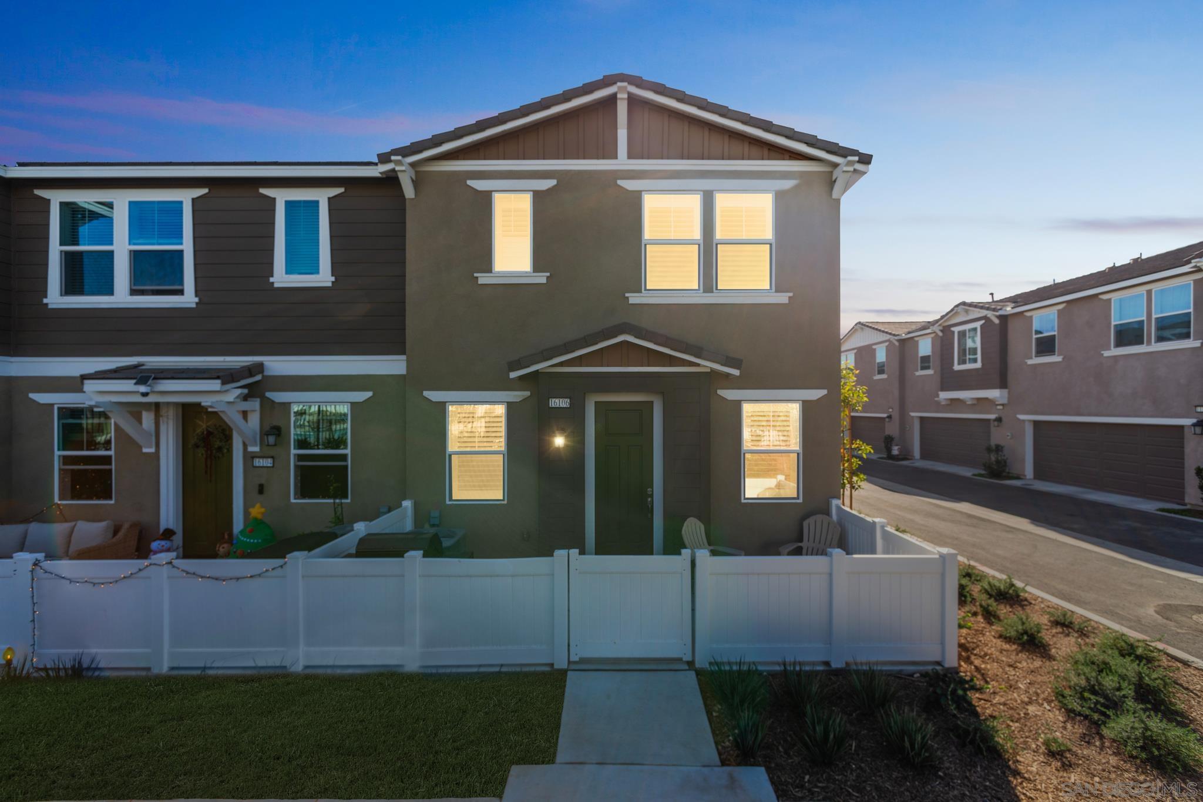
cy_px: 401
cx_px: 602
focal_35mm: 14
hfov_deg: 104.3
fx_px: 468
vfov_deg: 81.2
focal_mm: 14
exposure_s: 1/250
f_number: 8
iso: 100
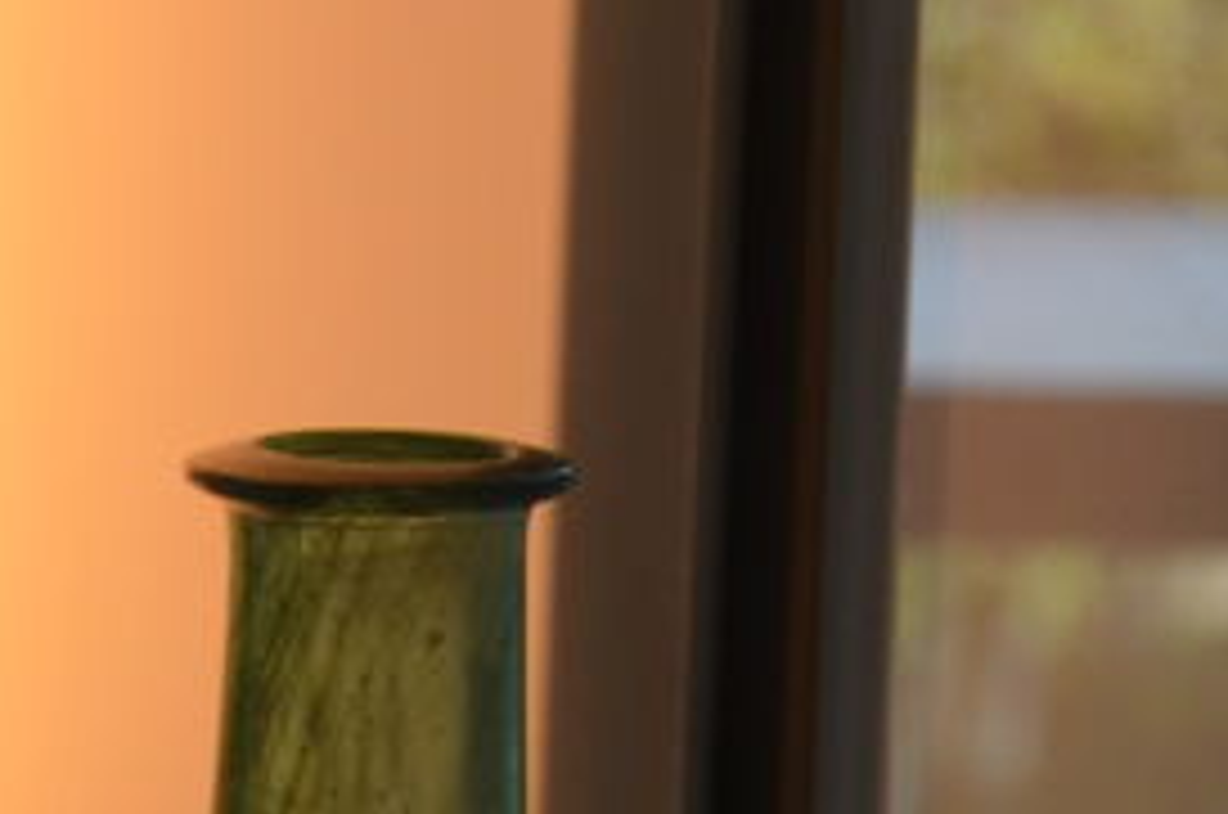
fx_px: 12565
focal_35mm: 369
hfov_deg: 5.6
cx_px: -382
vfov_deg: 3.7
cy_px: 1725
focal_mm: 42
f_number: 6.3
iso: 200
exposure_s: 1/160
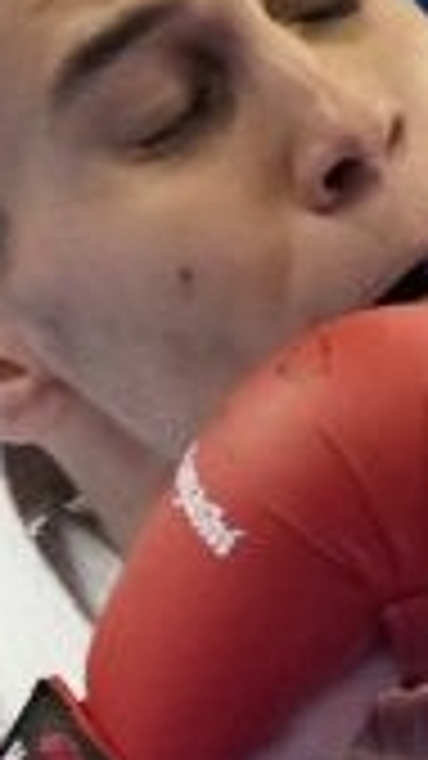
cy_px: 670
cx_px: 1009
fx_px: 43097
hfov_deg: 0.6
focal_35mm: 2135
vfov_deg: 1.0
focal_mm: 191
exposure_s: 1/1000
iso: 2500
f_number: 2.8
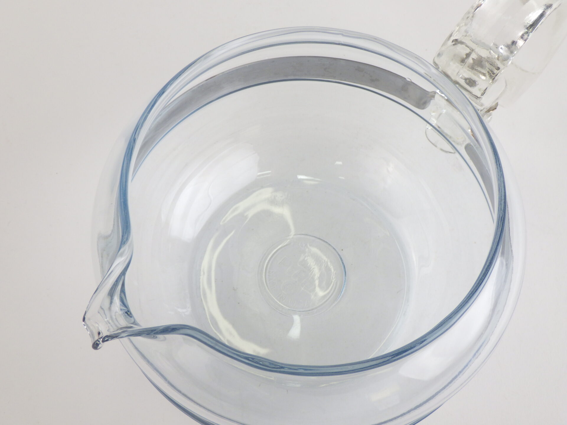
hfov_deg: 44.8
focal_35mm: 42
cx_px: 284
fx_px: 688
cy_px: 212
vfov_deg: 34.3
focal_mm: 7.5
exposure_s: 1/100
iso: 125
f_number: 4.2
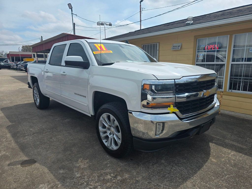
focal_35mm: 23
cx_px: 126
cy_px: 94
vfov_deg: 58.9
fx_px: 167
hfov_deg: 73.9
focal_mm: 6.3
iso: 12
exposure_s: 1/1117
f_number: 1.7
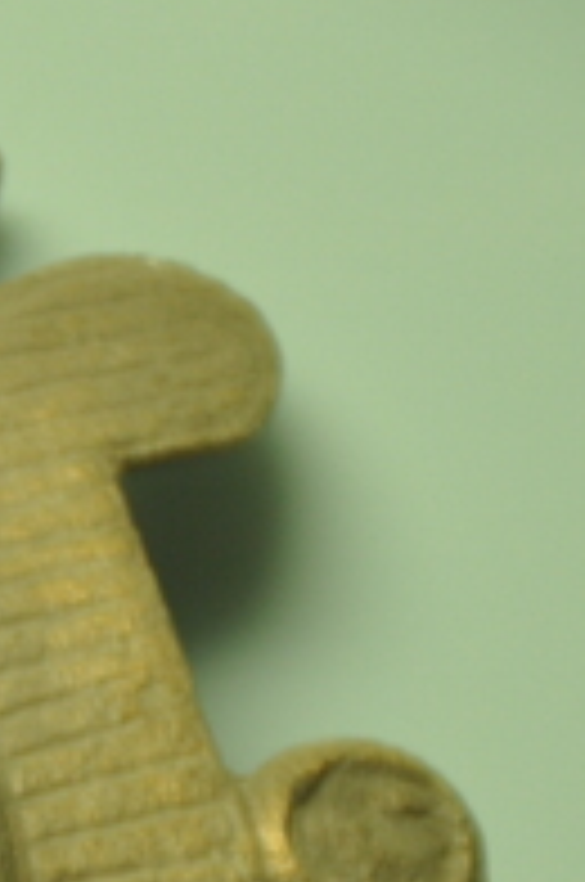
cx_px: -196
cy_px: 1274
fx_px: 14847
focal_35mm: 607
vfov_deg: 3.4
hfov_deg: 2.3
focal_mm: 120
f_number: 5.3
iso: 500
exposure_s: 1/15
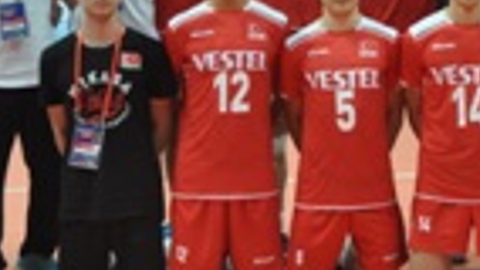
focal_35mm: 124
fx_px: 1574
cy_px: -88
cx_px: 456
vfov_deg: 9.6
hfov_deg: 17.0
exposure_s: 1/80
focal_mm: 25
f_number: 4.5
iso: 400
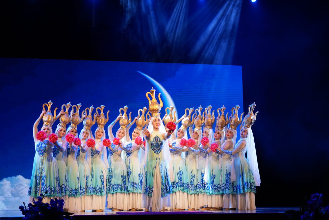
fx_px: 494
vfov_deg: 25.1
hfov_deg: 36.9
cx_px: 164
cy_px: 110
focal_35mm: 54
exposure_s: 1/160
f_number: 4
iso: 1250
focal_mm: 54
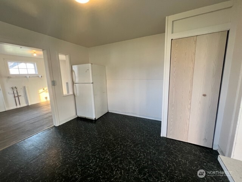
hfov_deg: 106.2
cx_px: 121
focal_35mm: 13
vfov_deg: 89.9
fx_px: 91
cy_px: 91
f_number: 1.8
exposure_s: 1/60
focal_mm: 1.57
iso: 125
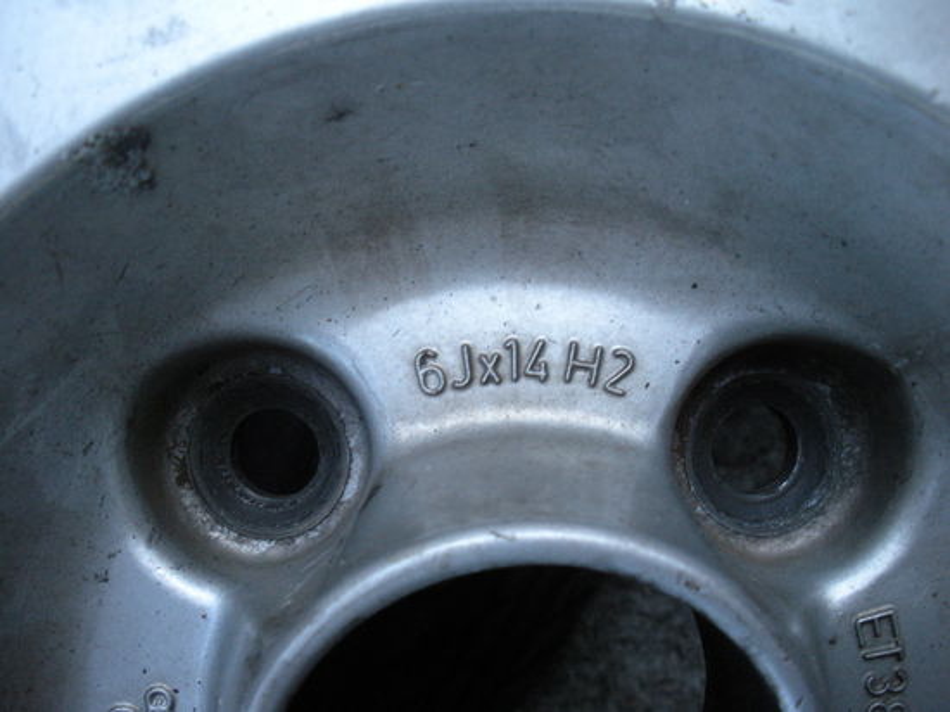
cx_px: 475
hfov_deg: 51.4
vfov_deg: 39.6
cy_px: 356
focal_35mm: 36
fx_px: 988
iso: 341
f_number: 3.5
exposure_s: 1/60.5
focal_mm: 6.3
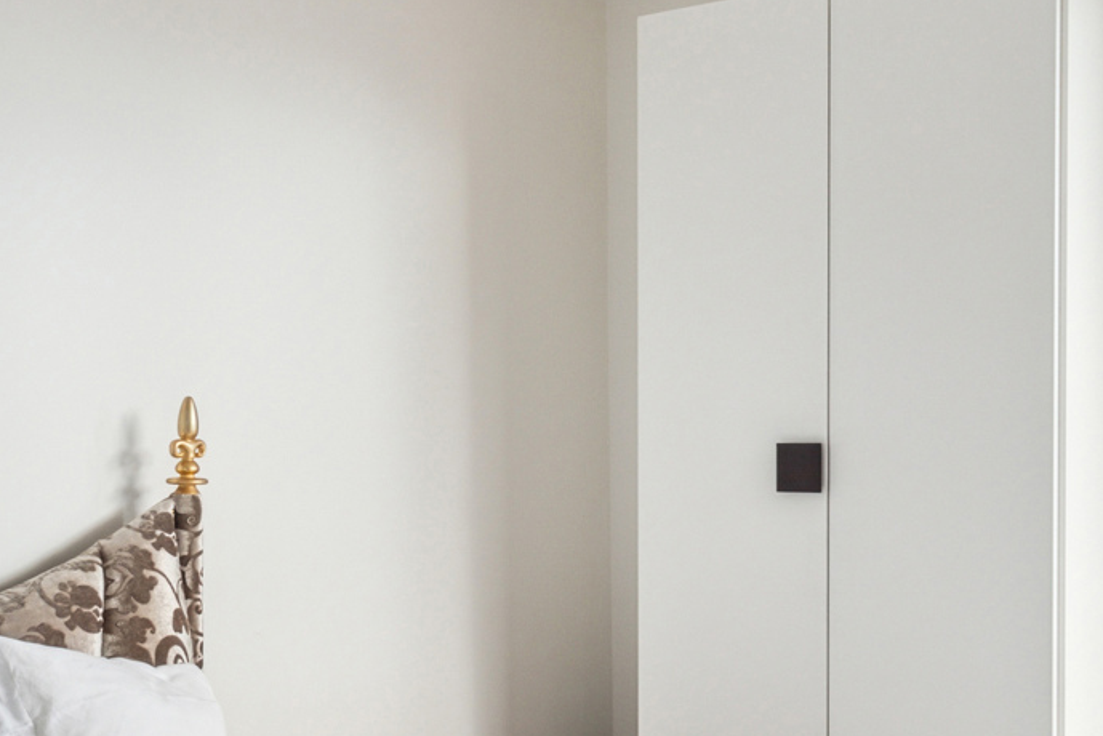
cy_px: 423
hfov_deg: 38.2
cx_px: 511
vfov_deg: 26.0
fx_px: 1594
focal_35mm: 52
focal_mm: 14
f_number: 8
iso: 200
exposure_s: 1/60
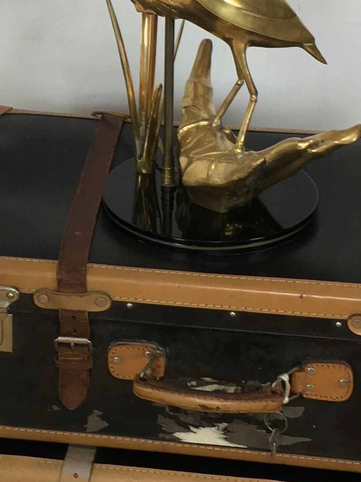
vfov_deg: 19.3
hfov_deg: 14.5
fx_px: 1405
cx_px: 35
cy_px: 132
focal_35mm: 101
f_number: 2.2
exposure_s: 1/33
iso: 50
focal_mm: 4.15
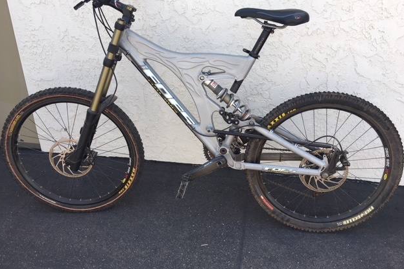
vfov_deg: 42.3
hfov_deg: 60.3
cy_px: 124
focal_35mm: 31
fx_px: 348
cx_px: 201
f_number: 2.2
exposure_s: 1/447
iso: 25
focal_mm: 4.15
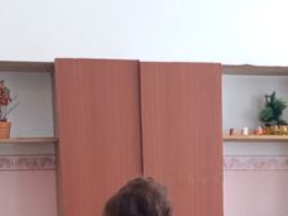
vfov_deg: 10.6
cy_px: 452
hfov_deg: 15.5
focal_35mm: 126
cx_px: 232
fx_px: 1048
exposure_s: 1/33.3
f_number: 1.8
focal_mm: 4.27
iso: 918
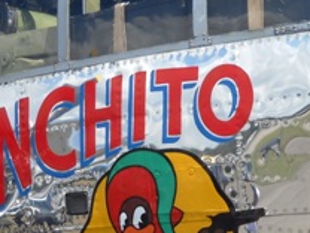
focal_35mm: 126
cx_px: 146
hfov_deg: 15.6
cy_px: 143
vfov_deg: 11.8
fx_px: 1128
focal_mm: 6.72
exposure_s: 1/250
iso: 64
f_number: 5.5
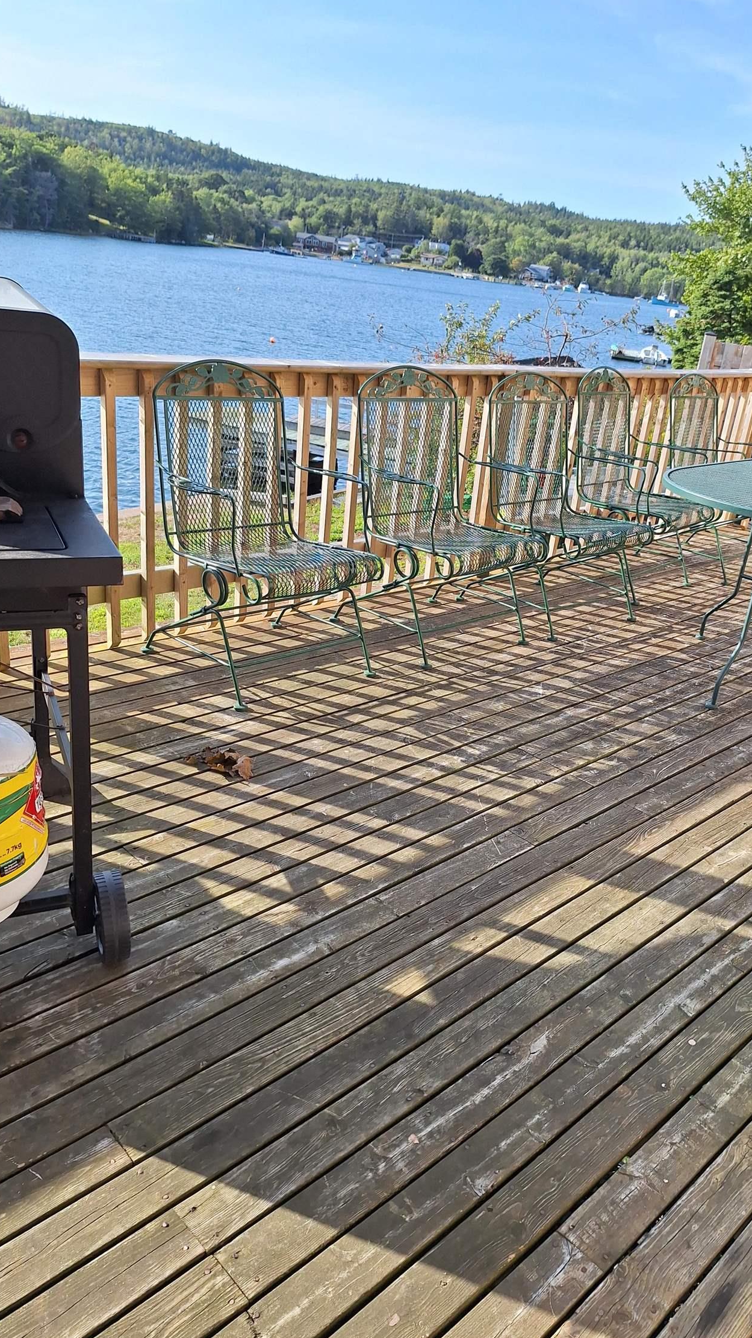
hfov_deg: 44.2
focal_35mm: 26
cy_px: 670
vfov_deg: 71.9
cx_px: 445
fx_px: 922
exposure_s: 1/1340
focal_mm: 5.54
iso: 40
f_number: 1.8
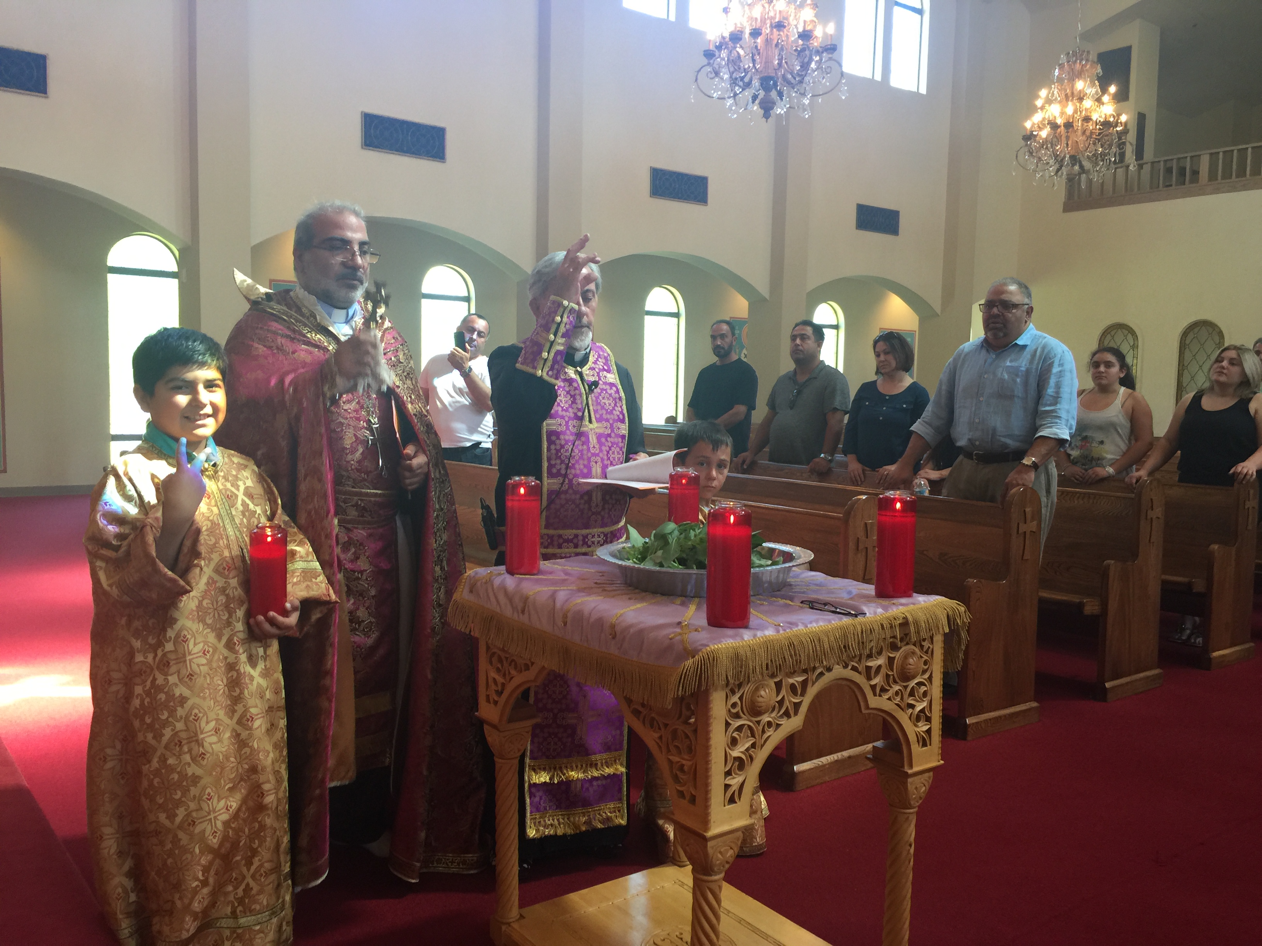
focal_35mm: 29
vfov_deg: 48.2
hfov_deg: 61.7
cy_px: 473
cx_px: 631
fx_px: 1057
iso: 40
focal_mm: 4.15
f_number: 2.2
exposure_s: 1/15
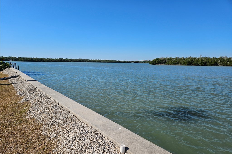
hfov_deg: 73.8
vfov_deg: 53.1
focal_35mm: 24
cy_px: 81
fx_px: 155
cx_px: 116
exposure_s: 1/2723
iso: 25
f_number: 1.8
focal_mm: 5.4
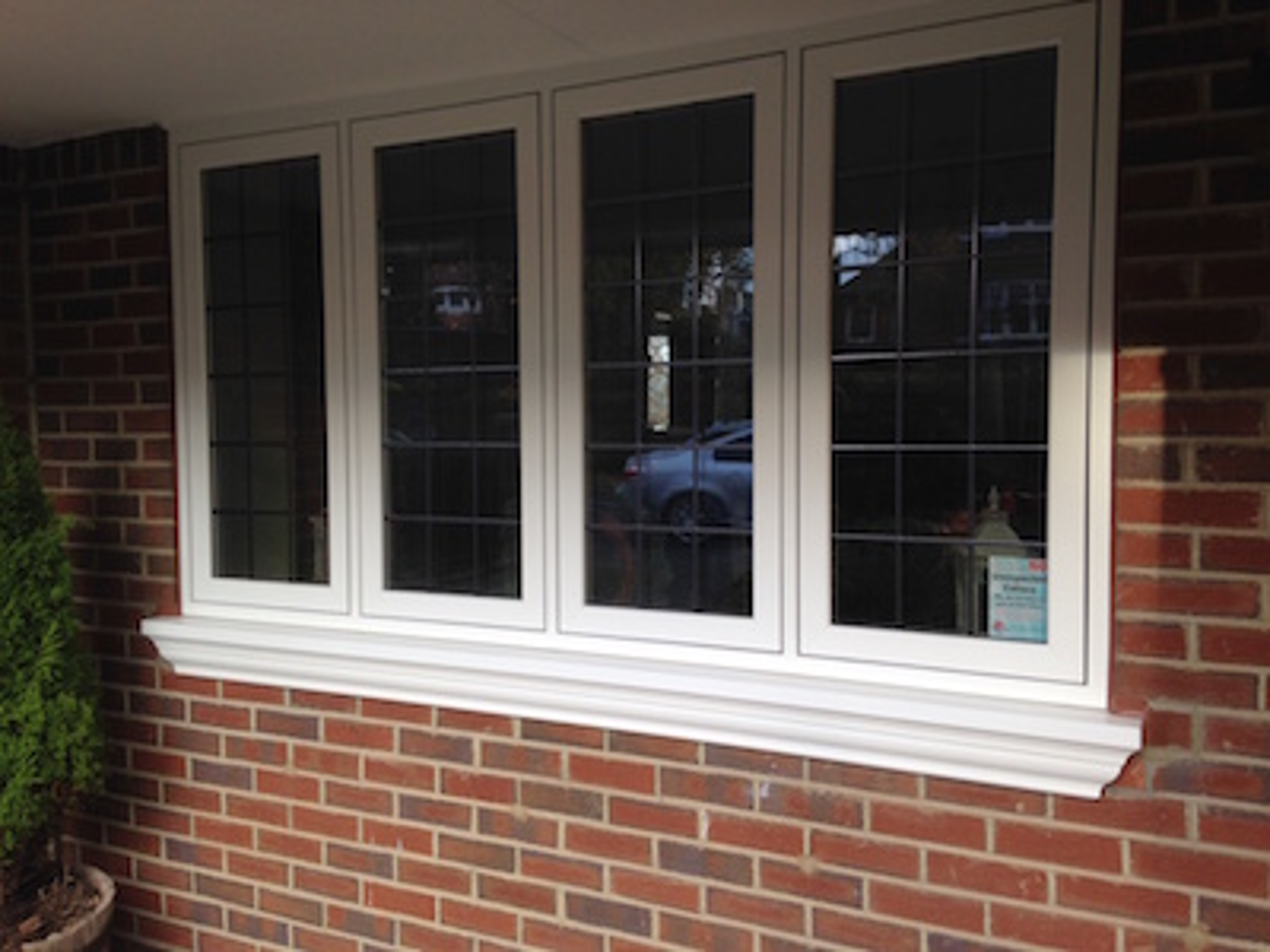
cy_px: 476
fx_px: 1211
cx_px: 635
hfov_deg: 55.4
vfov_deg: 42.9
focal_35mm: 33
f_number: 2.4
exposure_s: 1/135
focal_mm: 4.12
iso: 50
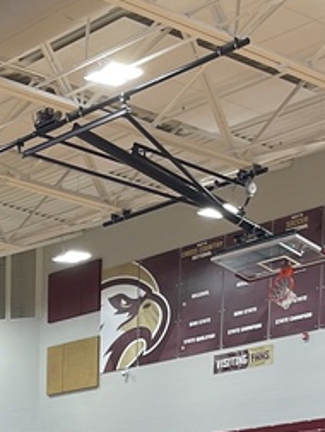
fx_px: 1263
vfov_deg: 16.6
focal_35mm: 101
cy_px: 753
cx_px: -262
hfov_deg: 13.2
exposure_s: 1/60
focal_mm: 5.1
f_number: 1.6
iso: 64
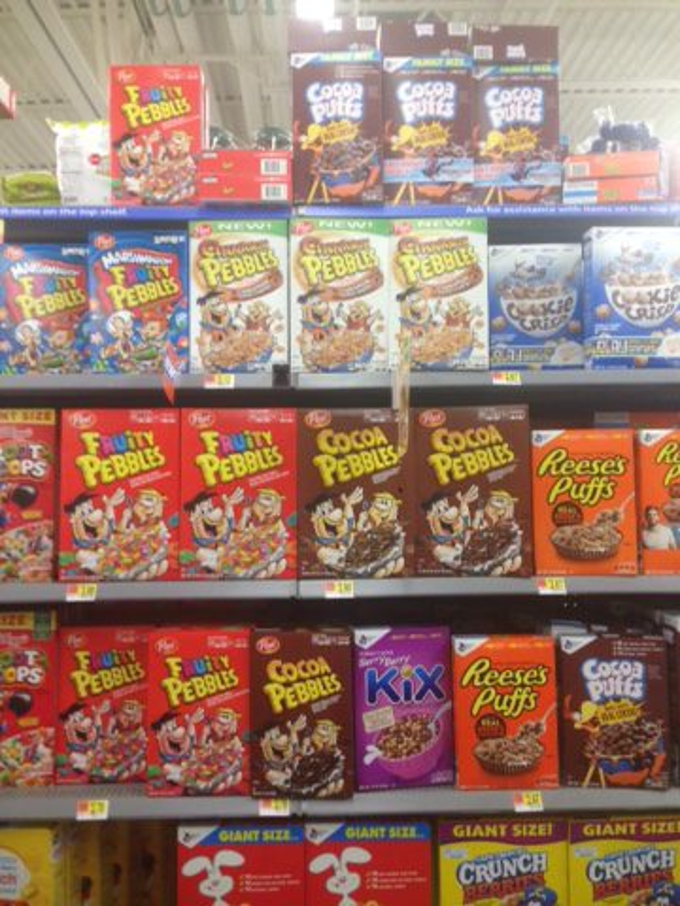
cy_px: 453
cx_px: 340
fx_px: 864
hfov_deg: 42.9
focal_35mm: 33
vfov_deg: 55.4
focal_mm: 4.12
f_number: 2.4
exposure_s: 1/20
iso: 125
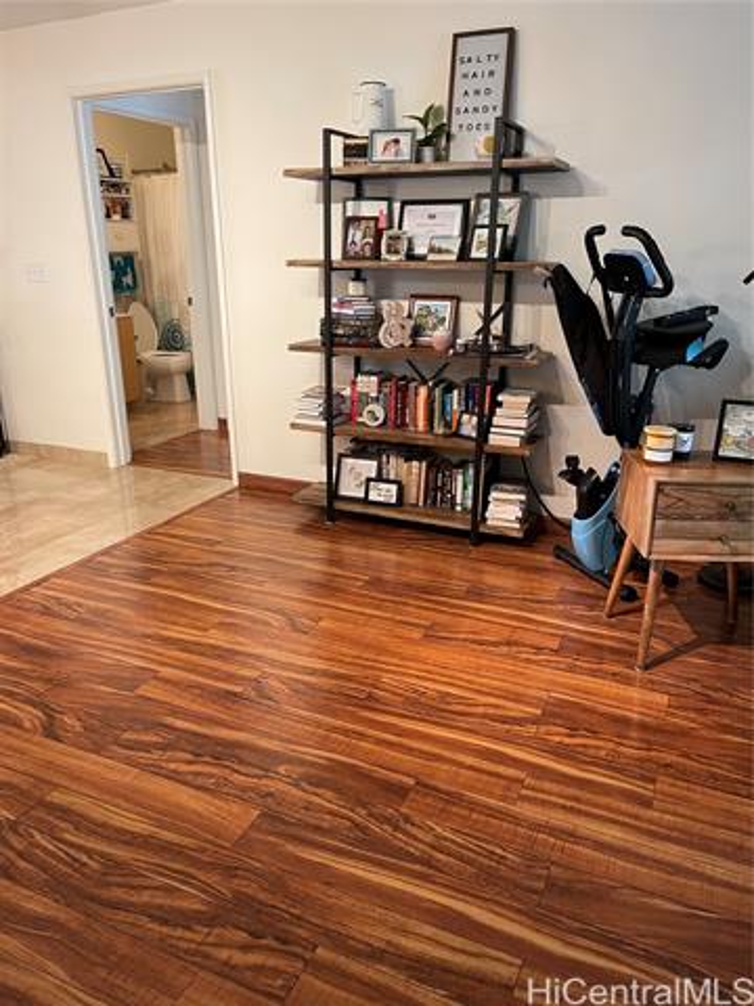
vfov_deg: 67.3
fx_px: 755
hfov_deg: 53.1
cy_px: 503
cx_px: 377
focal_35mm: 26
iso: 250
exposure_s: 1/60
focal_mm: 5.1
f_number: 1.6
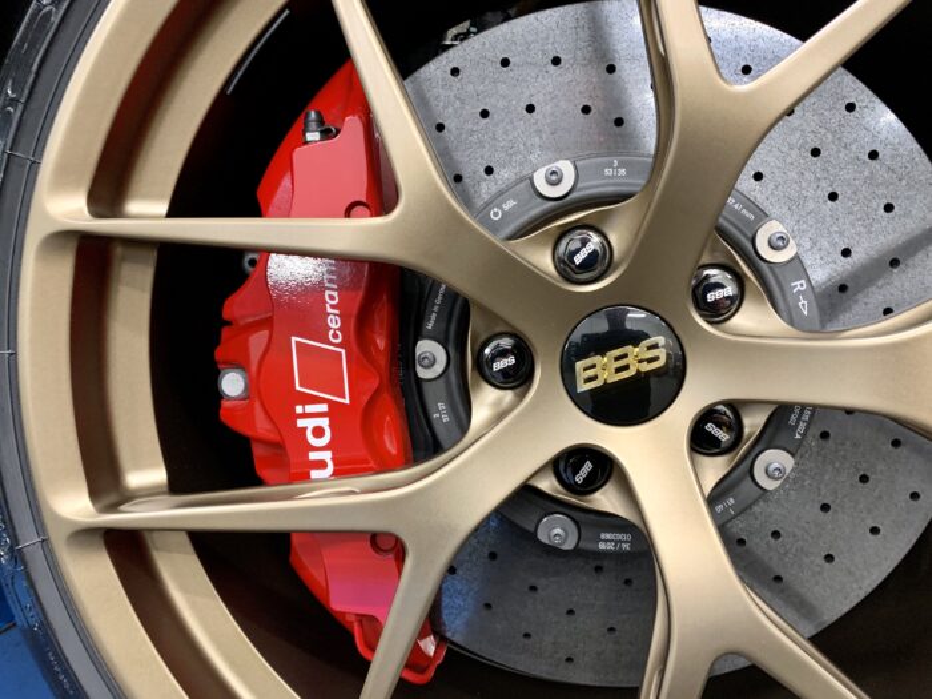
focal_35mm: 26
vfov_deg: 53.1
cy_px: 350
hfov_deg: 67.3
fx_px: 700
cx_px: 466
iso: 320
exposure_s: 1/50
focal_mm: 4.25
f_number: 1.8
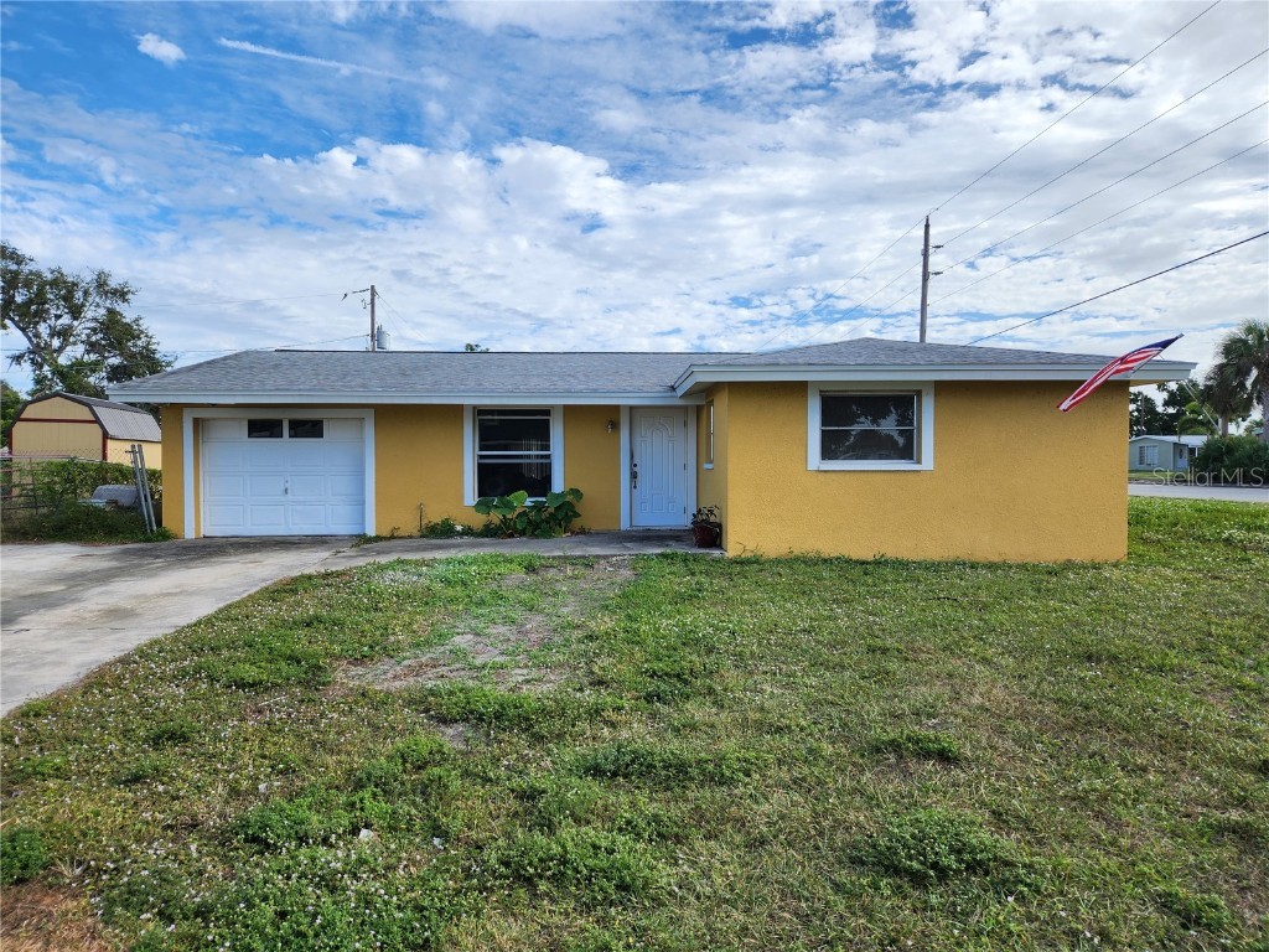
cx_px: 634
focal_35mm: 23
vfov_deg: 58.9
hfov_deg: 73.9
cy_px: 476
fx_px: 843
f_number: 1.8
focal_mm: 5.4
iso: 20
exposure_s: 1/1318
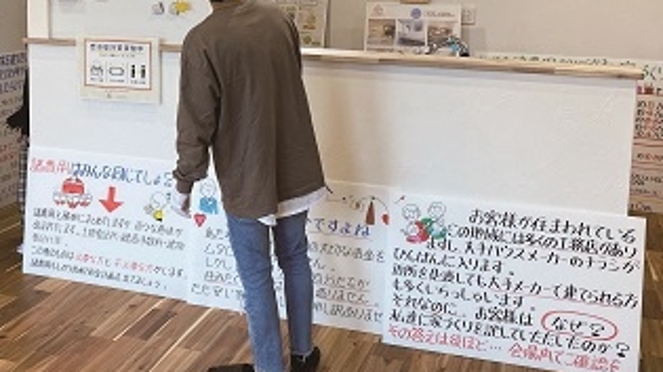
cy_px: 49
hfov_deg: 44.9
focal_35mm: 45
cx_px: 232
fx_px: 791
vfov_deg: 25.8
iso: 100
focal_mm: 4.2
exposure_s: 1/120
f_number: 1.8
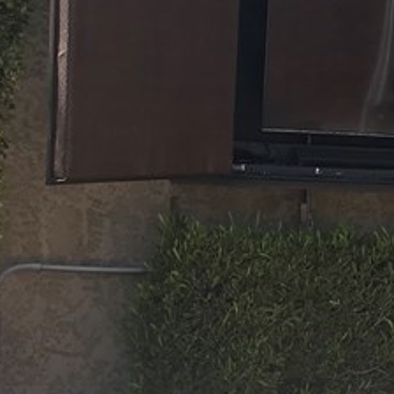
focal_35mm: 113
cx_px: 398
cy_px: 197
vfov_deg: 15.4
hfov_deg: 15.1
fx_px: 1455
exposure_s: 1/720
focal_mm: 3.99
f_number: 1.8
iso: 20
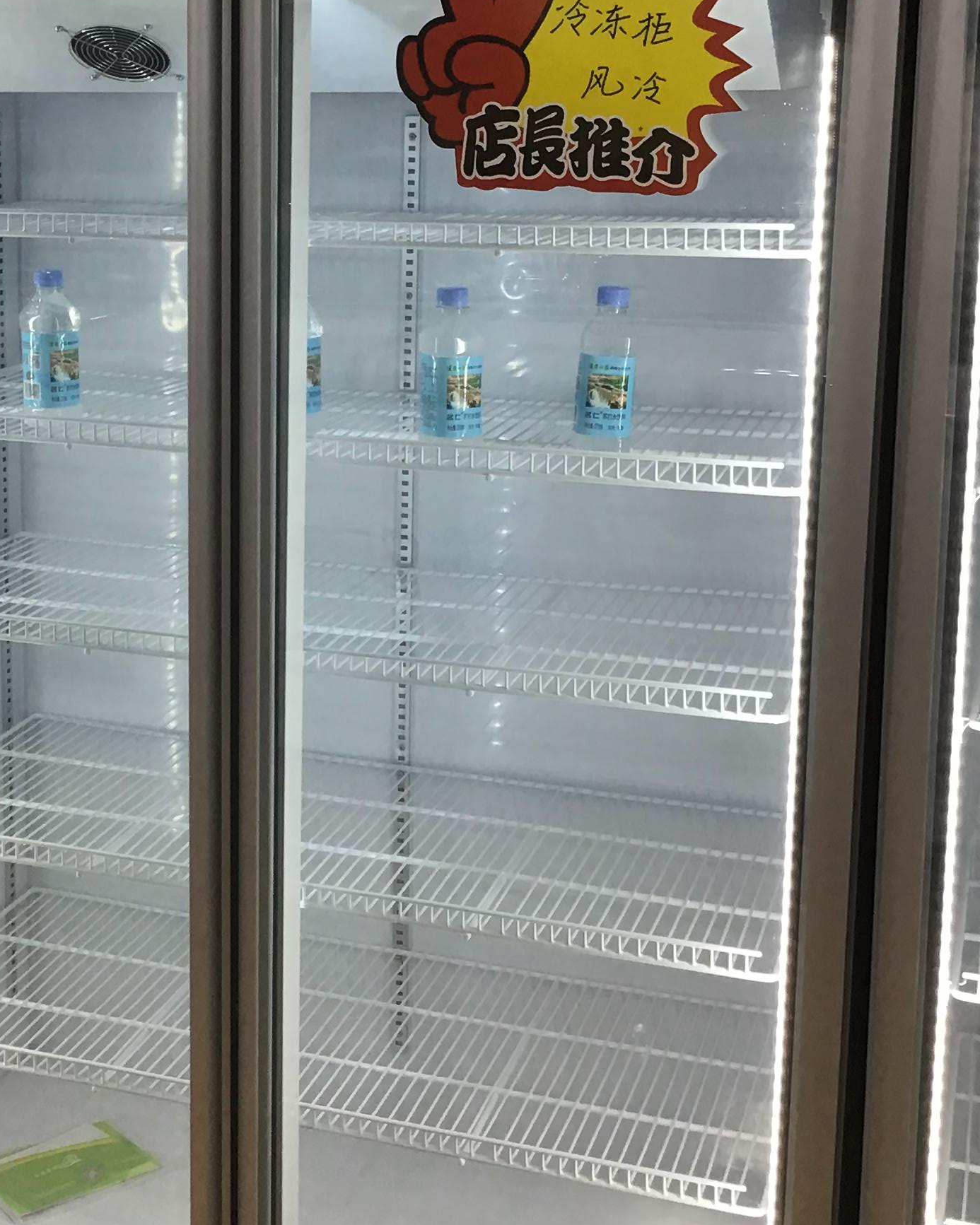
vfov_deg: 32.9
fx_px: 2067
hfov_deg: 26.2
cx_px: 194
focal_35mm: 57
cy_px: 457
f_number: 2.4
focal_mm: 3.3
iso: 25
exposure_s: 1/33
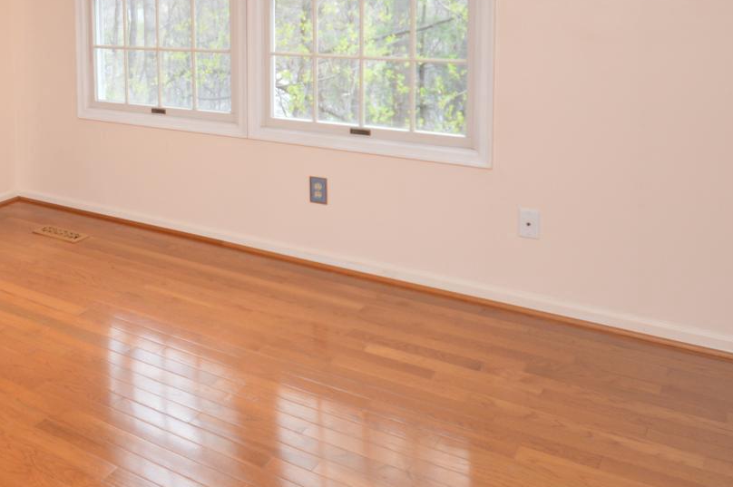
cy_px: 52
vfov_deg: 33.2
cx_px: -15
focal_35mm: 38
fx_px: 773
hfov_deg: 42.9
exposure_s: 1/60
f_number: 4
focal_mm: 10
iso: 450
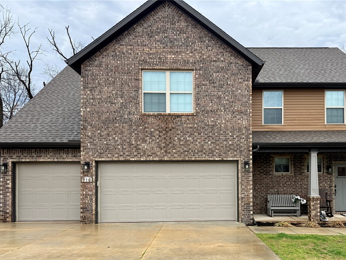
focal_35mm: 31
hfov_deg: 57.9
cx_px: 207
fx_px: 310
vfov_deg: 45.0
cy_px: 167
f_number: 1.78
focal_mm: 6.76
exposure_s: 1/1230
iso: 80
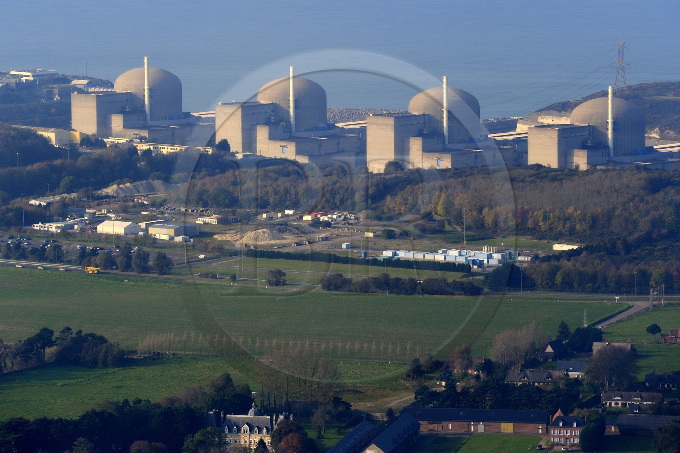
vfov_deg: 6.9
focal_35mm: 200
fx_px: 3777
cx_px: 340
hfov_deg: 10.3
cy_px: 226
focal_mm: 200
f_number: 8
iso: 400
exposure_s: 1/800
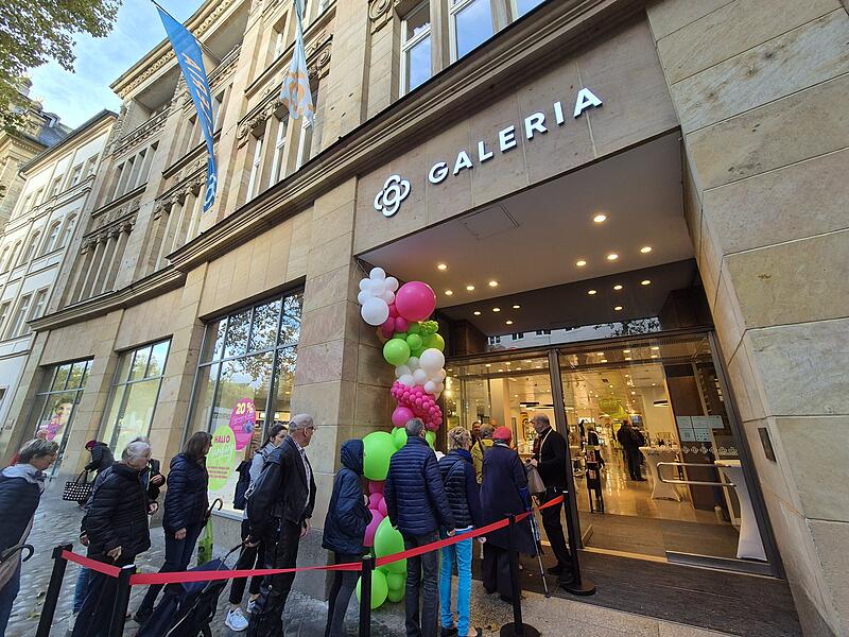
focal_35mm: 13
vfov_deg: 89.9
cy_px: 318
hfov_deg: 106.2
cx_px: 424
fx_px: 319
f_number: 2.2
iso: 50
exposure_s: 1/131
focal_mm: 2.2
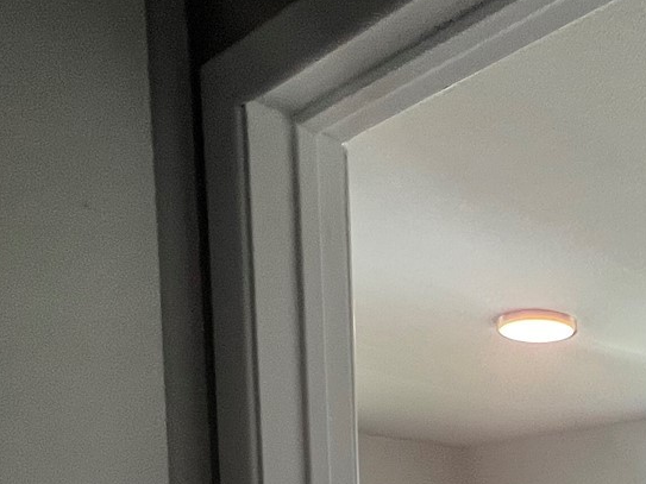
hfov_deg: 36.6
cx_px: 661
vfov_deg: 25.8
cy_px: 668
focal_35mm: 46
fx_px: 858
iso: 125
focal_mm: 1.57
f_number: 1.8
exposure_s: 1/120
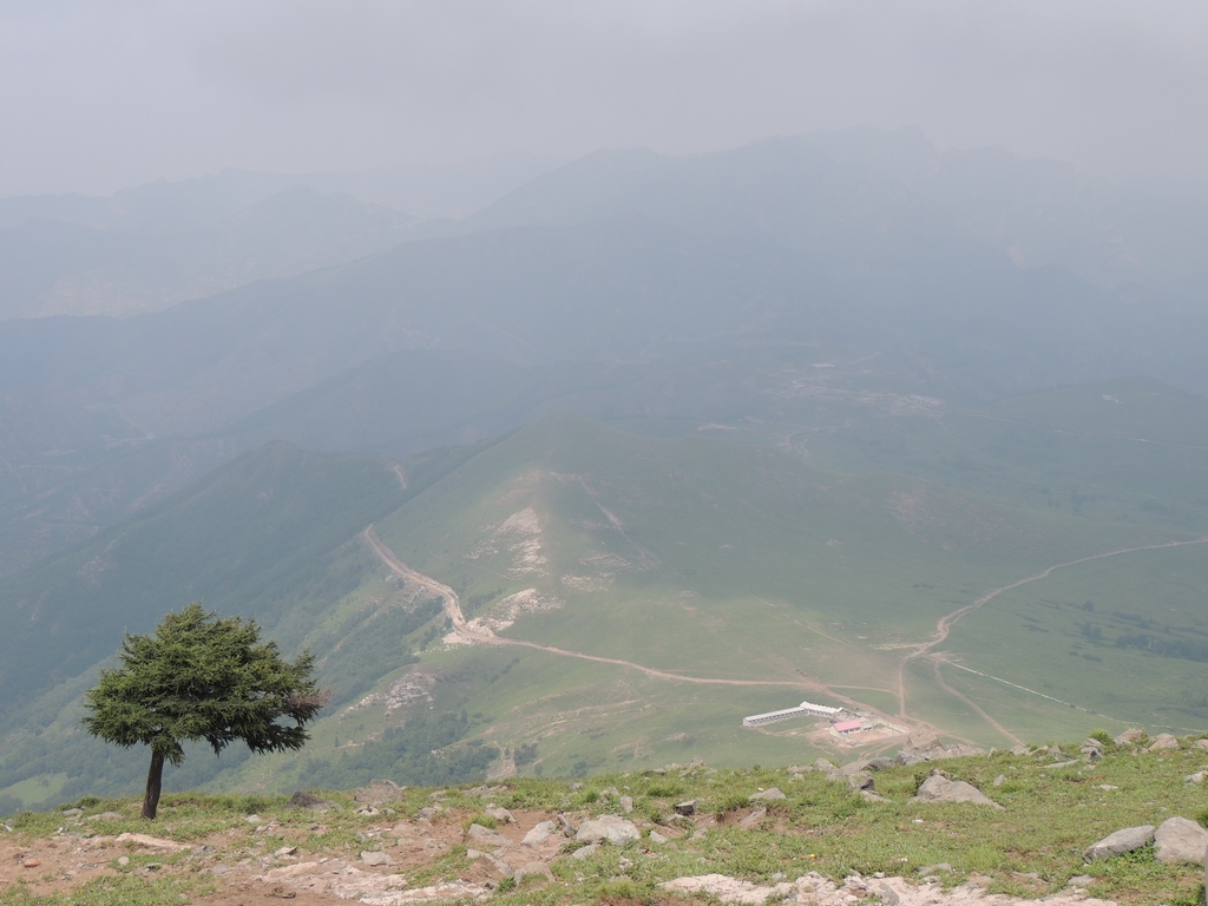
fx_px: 1919
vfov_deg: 26.6
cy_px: 453
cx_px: 604
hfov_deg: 34.9
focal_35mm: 55
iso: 100
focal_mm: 9.8
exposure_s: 1/800
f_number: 3.7
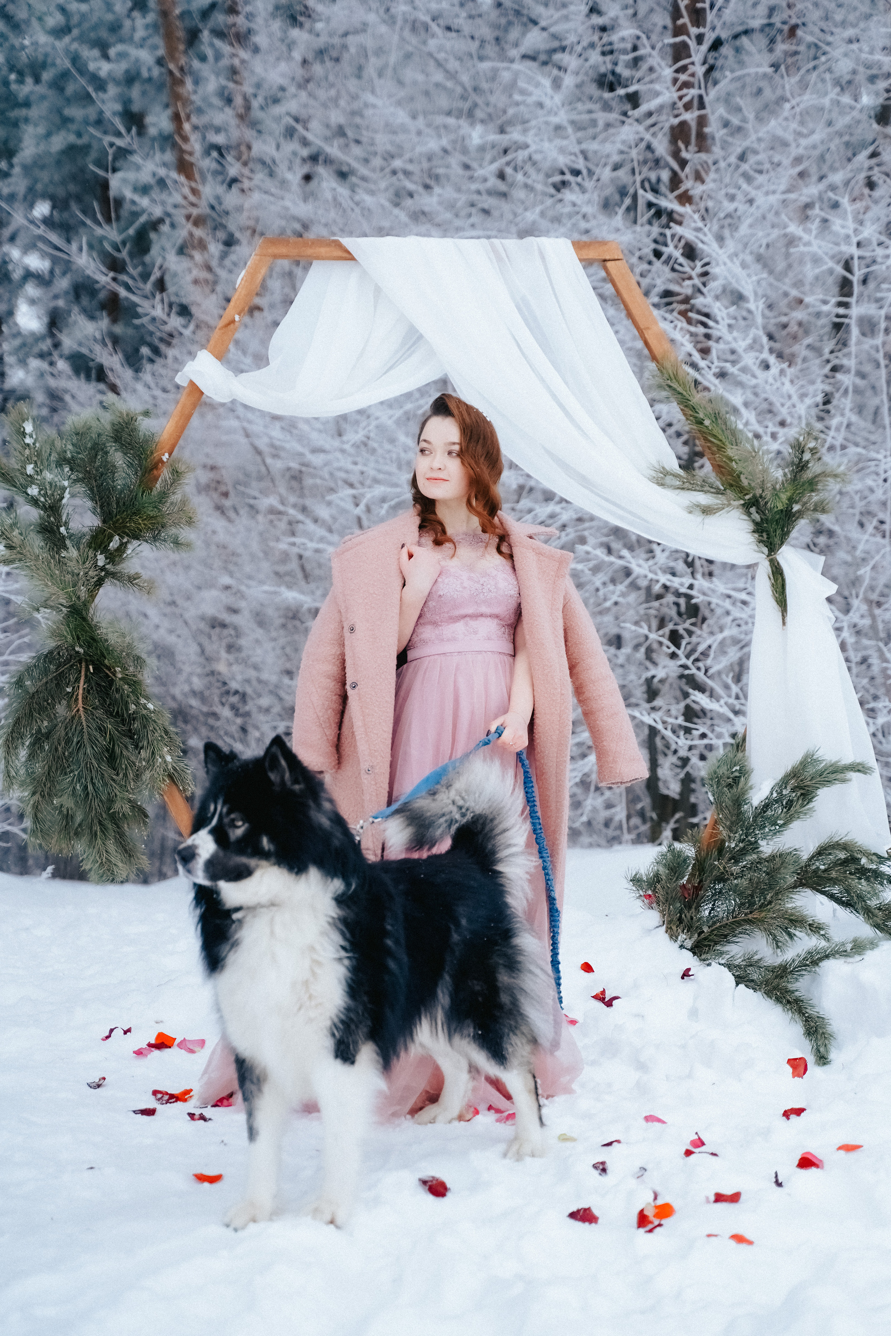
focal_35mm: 63
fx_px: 2339
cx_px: 446
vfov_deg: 31.9
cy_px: 668
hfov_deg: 21.6
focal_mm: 63
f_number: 2.8
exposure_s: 1/3200
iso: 1600
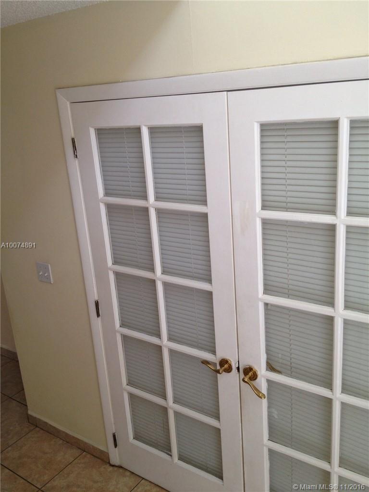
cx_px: 184
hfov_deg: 40.7
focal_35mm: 35
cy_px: 246
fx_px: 497
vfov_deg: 52.6
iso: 64
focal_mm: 4.28
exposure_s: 1/60
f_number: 2.4
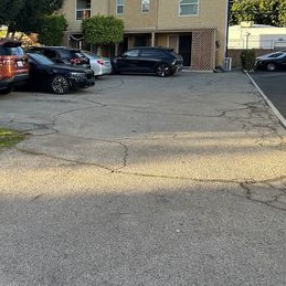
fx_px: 383
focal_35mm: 41
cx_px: 52
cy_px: 93
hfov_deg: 39.1
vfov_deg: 40.4
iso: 80
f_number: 1.78
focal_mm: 6.86
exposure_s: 1/535
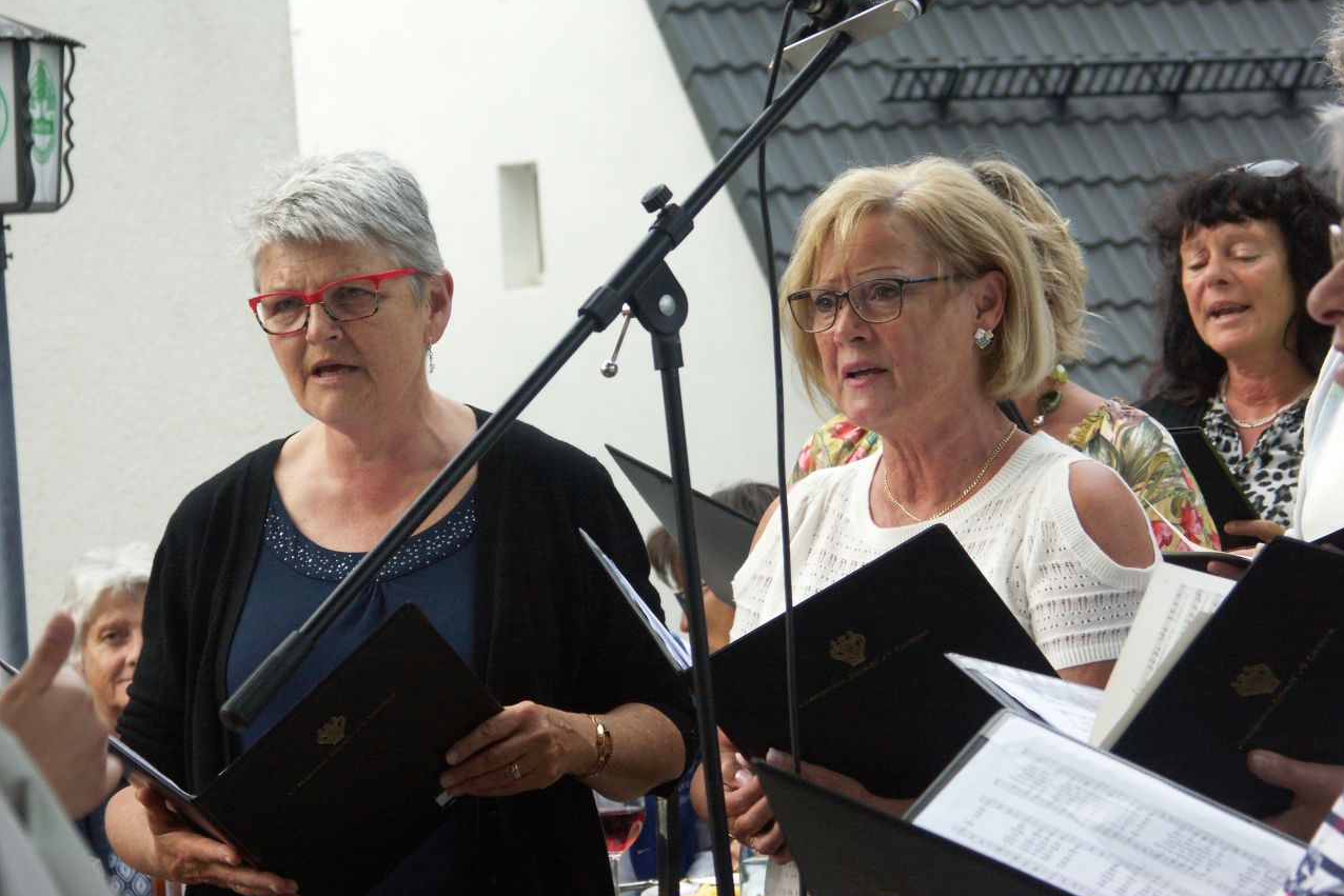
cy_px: 400
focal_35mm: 145
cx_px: 673
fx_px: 5414
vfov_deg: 9.5
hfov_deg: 14.2
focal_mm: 35.57
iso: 200
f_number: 3.5
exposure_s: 1/250
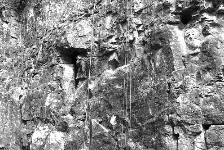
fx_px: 342
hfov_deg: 35.6
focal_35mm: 55
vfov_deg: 24.6
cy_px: 76
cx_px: 61
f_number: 3.8
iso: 160
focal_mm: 5.9
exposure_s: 1/250
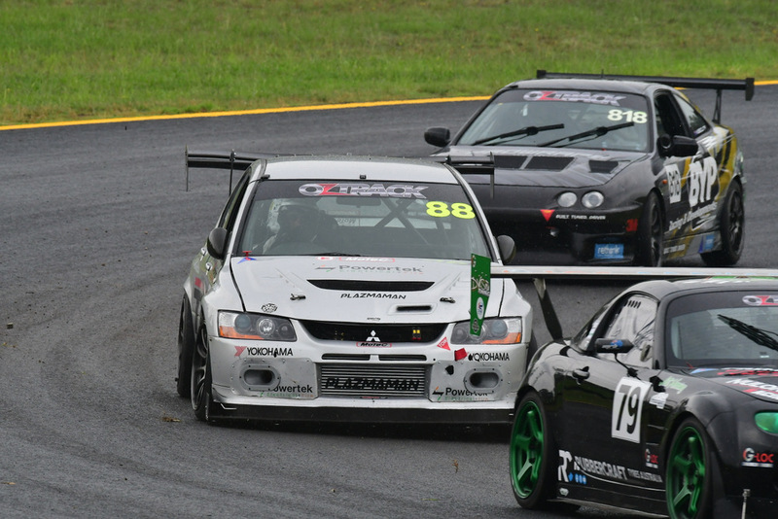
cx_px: 389
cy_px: 260
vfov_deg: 2.3
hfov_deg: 3.4
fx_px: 12971
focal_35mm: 600
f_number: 11
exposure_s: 1/640
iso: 1000
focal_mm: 400
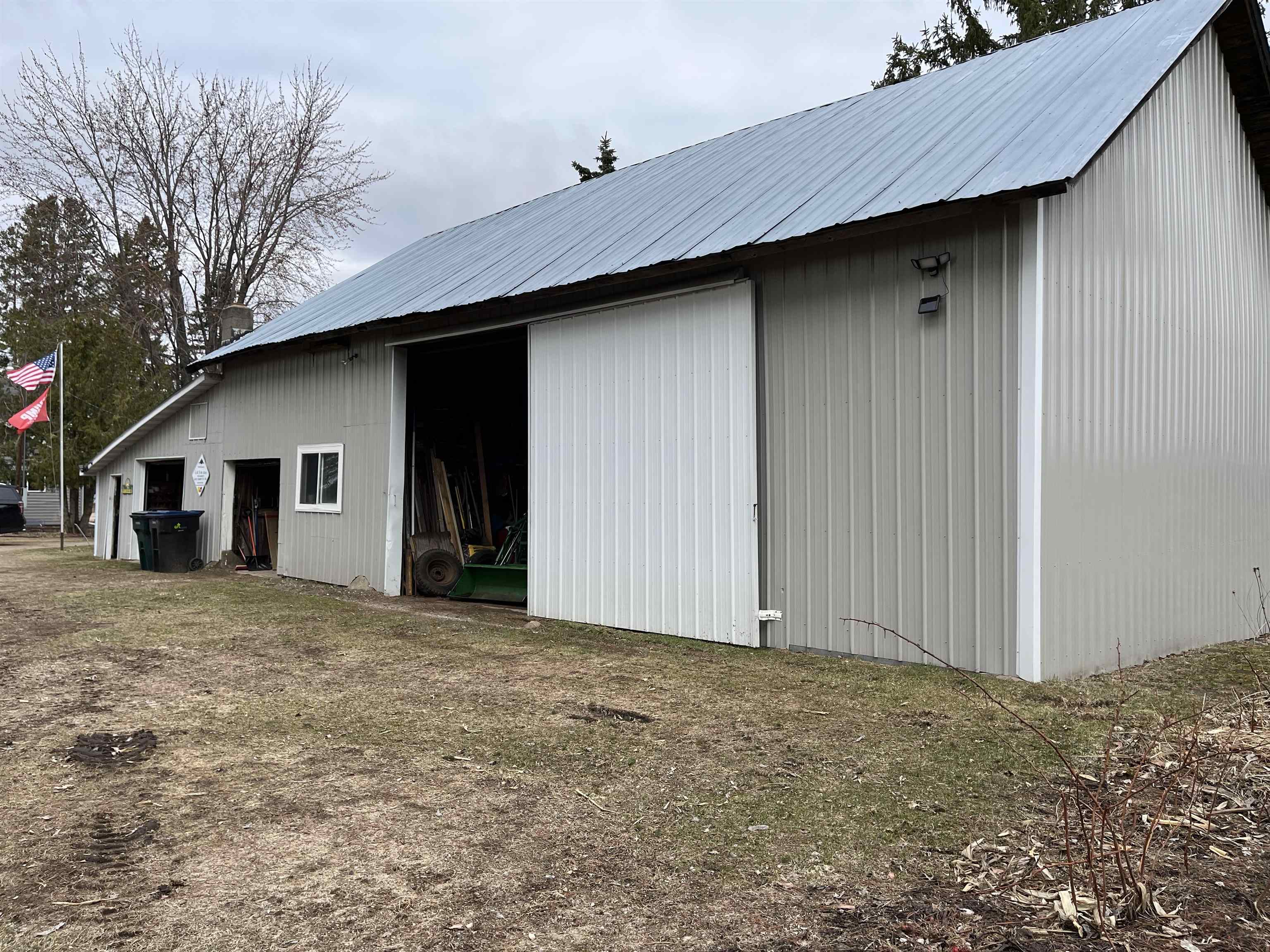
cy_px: 476
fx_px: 954
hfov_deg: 67.3
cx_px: 635
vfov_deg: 53.1
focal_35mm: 26
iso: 50
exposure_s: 1/2222
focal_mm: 5.1
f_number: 1.6
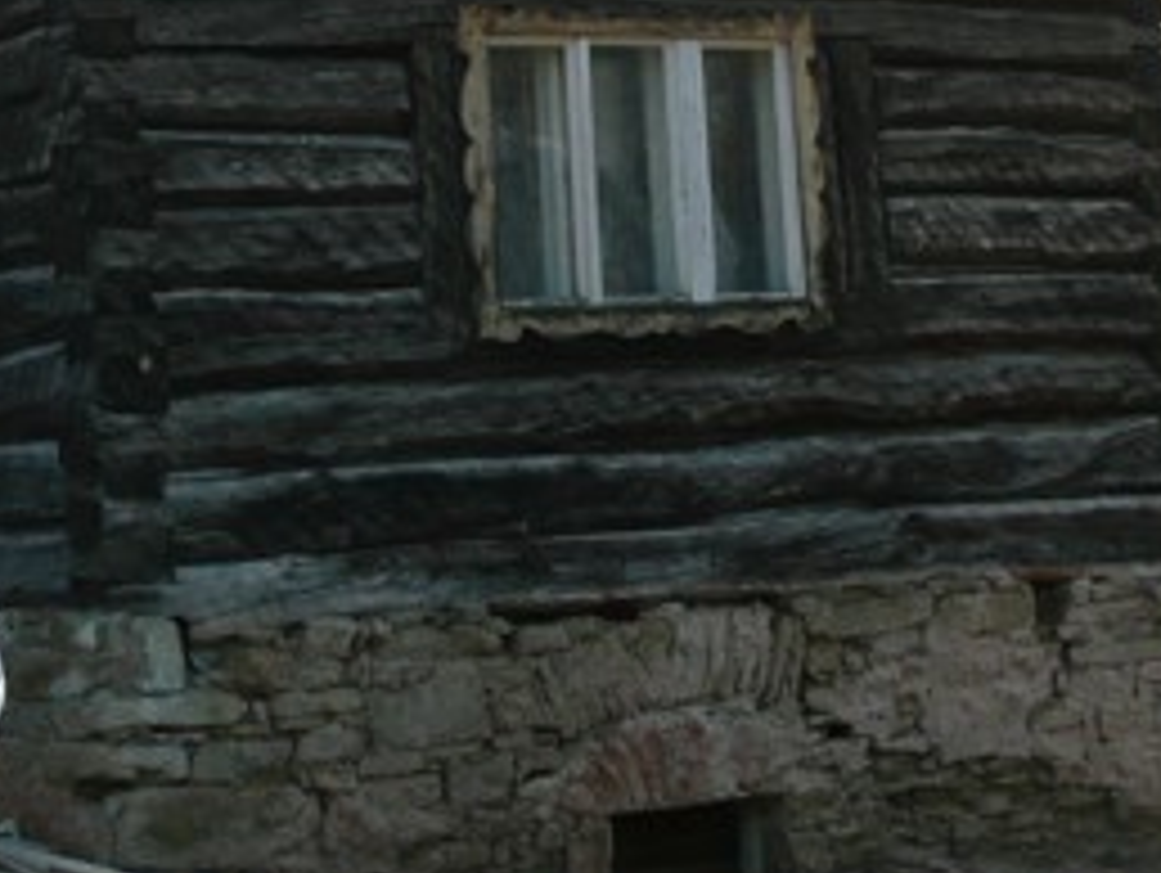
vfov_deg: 14.5
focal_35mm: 100
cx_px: 104
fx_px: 3357
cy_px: -63
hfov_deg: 19.3
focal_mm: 7
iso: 100
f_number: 4
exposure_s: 1/160
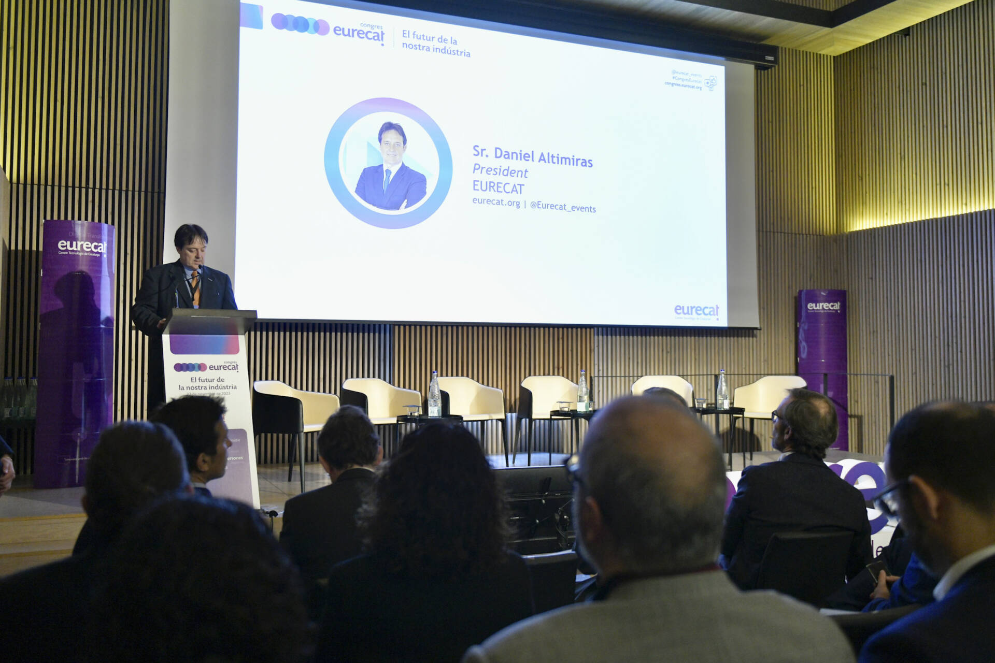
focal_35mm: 31
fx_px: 857
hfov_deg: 60.3
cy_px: 332
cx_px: 498
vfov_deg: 42.3
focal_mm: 31
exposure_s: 1/100
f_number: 2.8
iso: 4000
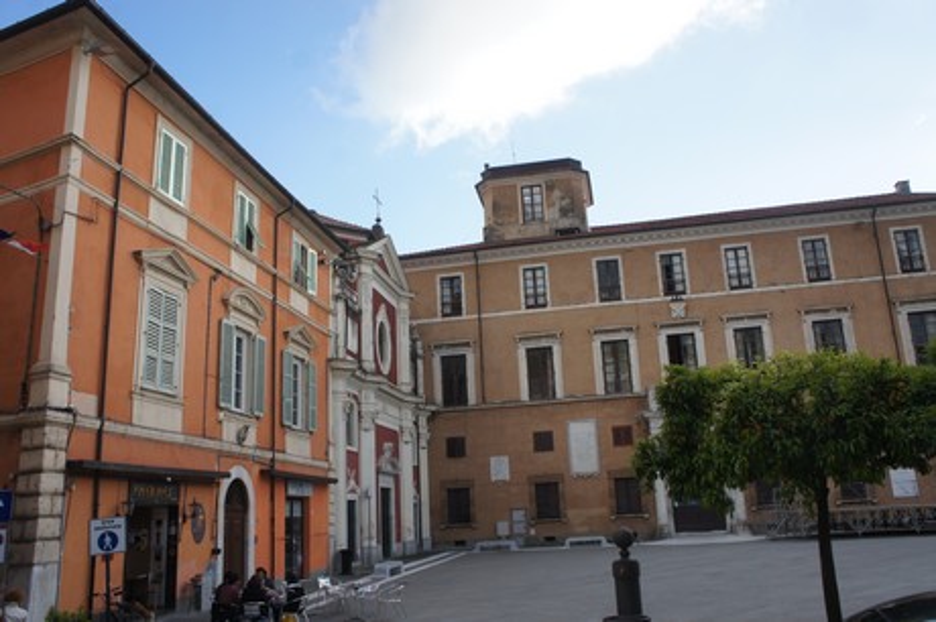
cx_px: 468
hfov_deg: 64.6
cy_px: 311
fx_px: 740
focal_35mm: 28
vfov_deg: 45.6
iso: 250
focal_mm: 19
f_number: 8
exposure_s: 1/250
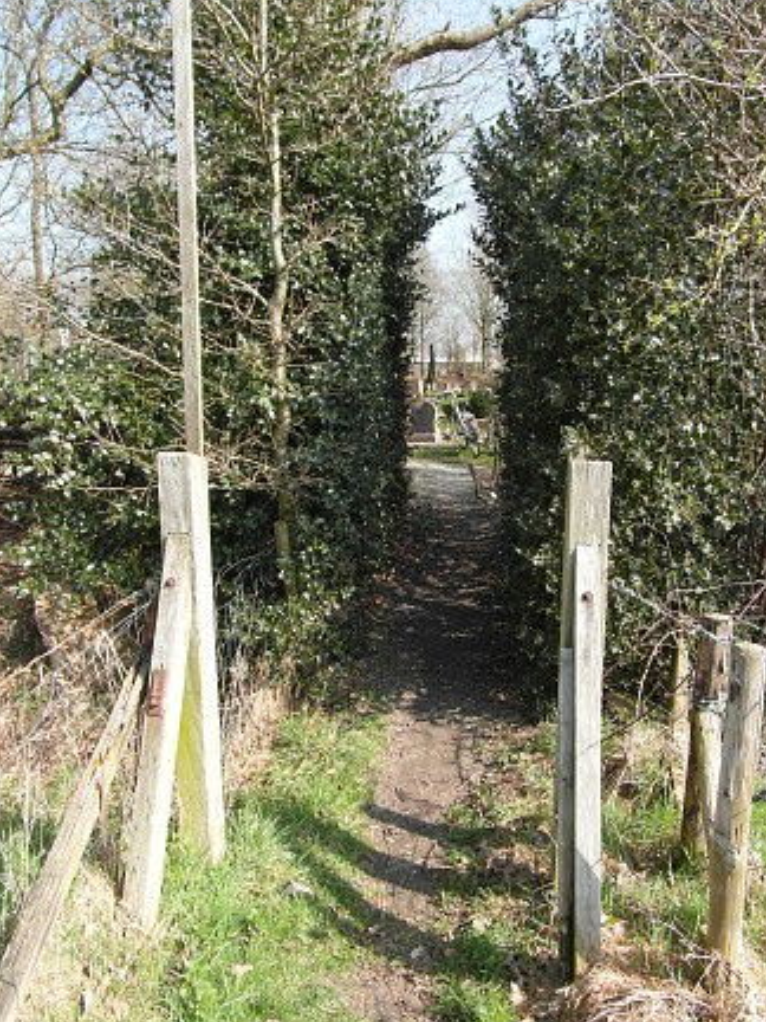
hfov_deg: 54.9
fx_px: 738
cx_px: 395
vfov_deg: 69.4
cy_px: 497
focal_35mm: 25
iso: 80
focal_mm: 4
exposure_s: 1/125
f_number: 4.6
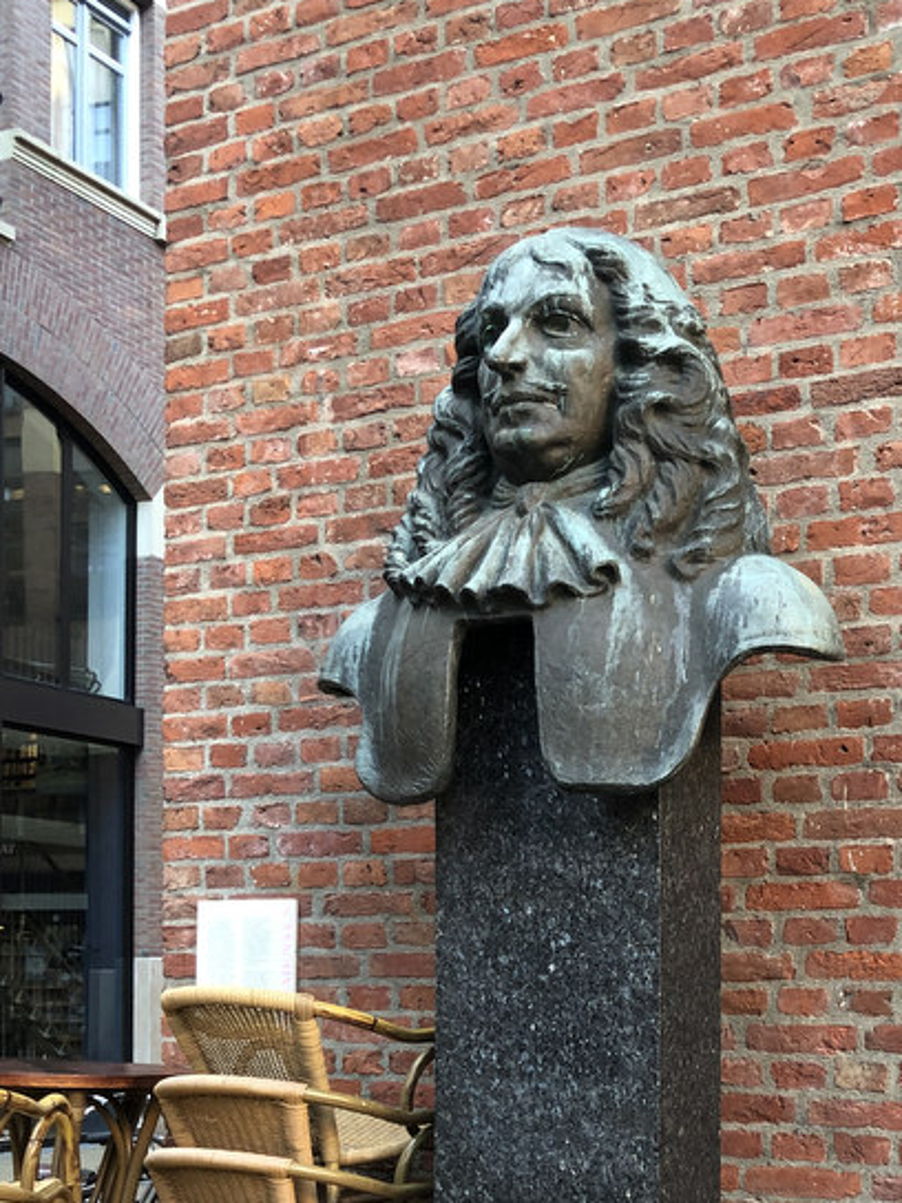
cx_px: 685
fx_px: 1668
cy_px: 962
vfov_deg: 38.2
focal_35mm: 48
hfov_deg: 29.7
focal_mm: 3.99
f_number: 1.8
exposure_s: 1/33
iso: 40
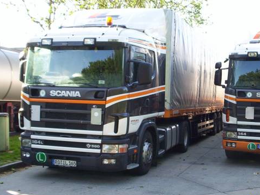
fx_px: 383
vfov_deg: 28.6
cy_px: 105
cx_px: 169
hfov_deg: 37.2
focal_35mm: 51
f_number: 4.5
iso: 100
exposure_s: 1/93.8
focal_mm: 4.99
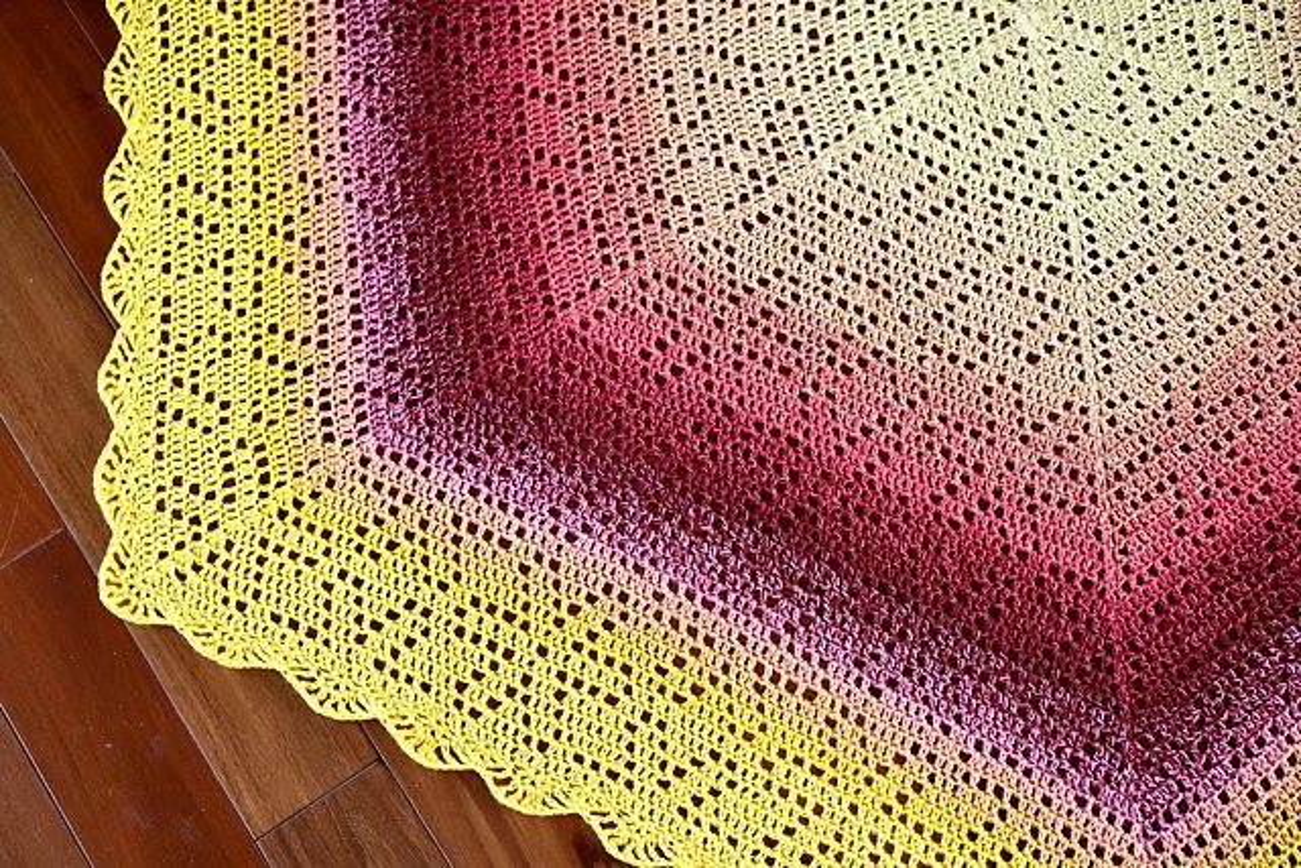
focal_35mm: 51
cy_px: 434
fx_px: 1843
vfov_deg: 26.5
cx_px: 650
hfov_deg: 38.9
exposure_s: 1/105
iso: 1600
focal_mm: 34.2
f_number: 4
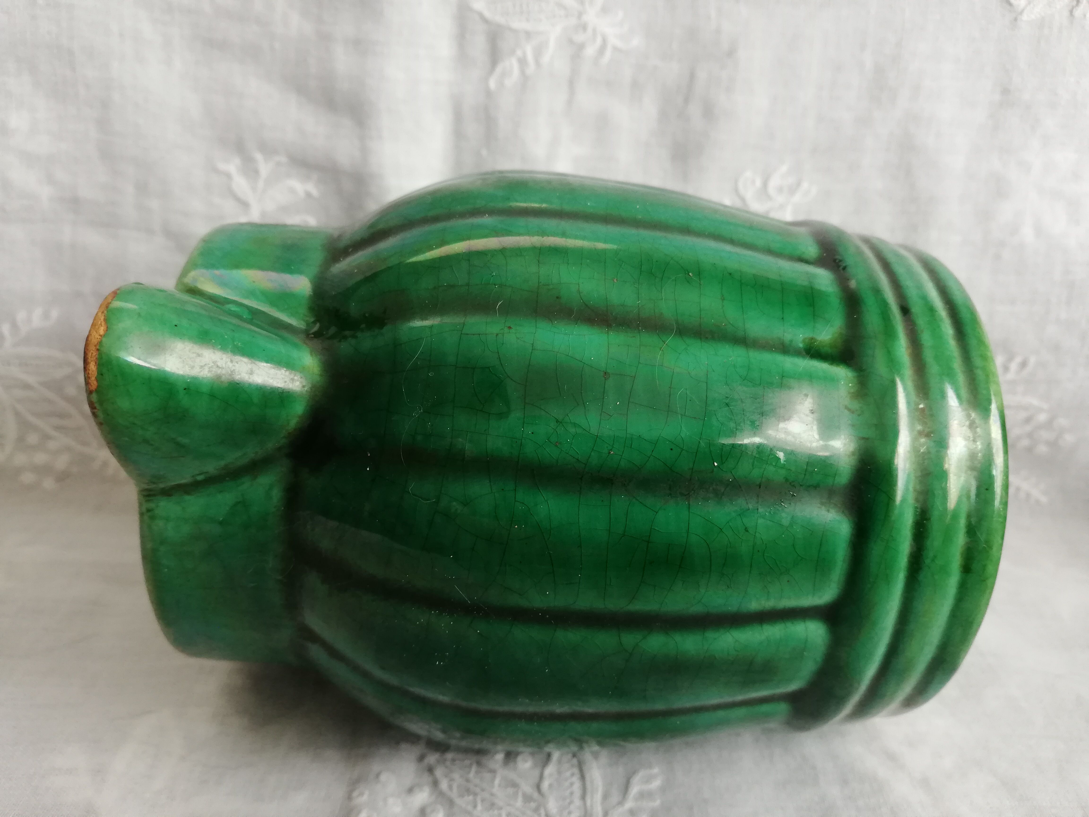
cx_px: 544
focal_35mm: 26
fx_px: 818
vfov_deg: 53.1
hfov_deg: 67.3
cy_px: 408
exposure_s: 1/30
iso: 250
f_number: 2.2
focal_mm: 3.81
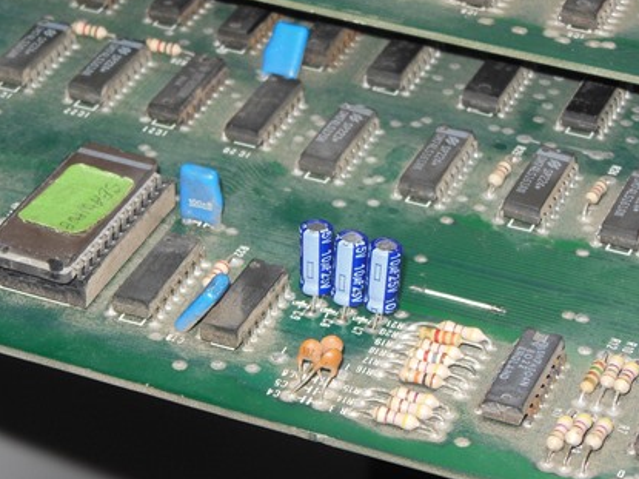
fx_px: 1513
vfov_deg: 18.0
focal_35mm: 82
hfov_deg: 23.8
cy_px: 223
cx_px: 319
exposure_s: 1/60
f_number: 4.4
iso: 200
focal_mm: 13.6
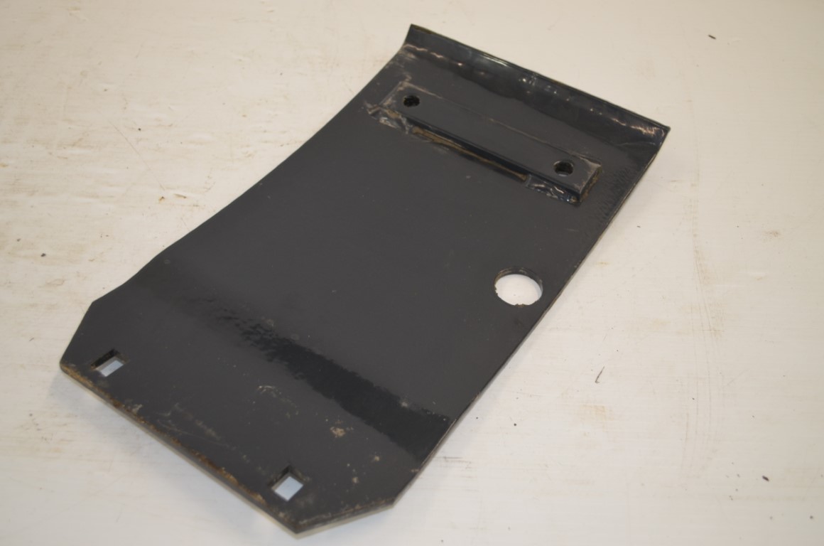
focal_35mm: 39
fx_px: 891
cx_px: 412
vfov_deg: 34.1
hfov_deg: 49.6
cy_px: 273
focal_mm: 26
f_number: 4.2
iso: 400
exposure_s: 1/100
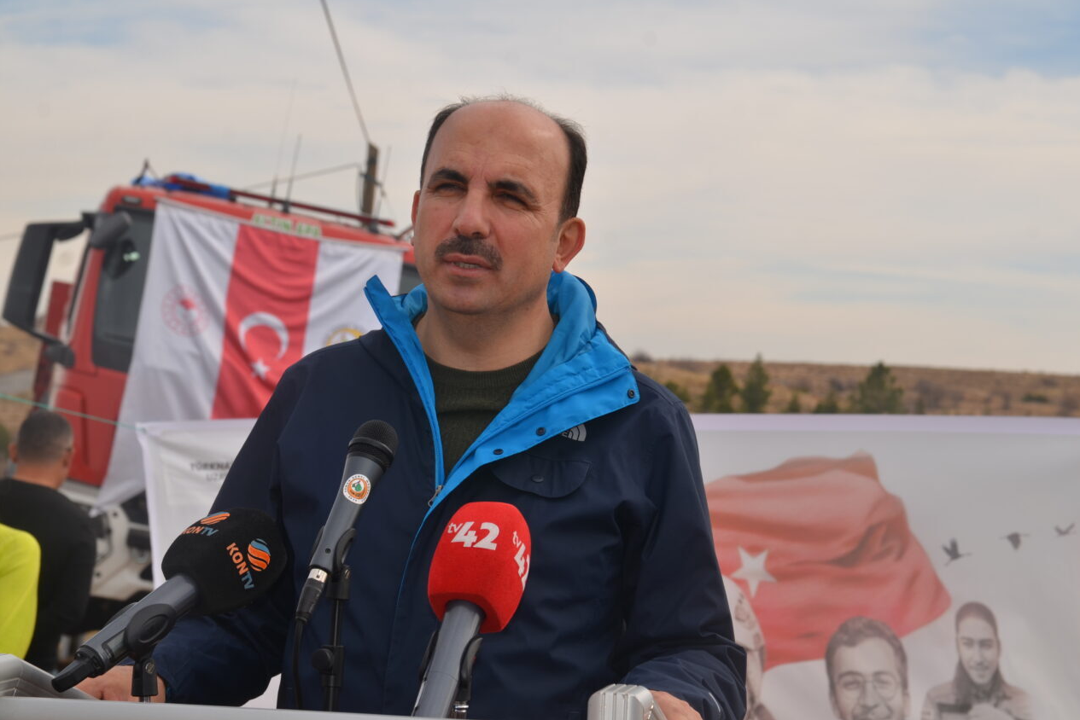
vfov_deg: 12.9
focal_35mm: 106
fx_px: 3181
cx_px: 545
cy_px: 359
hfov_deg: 19.3
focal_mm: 70
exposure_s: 1/250
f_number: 8
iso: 100
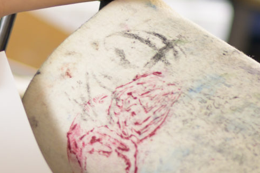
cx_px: -112
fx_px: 2577
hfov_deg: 5.7
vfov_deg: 3.8
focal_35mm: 357
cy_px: -68
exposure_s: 1/125
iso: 320
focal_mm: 85
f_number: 2.2
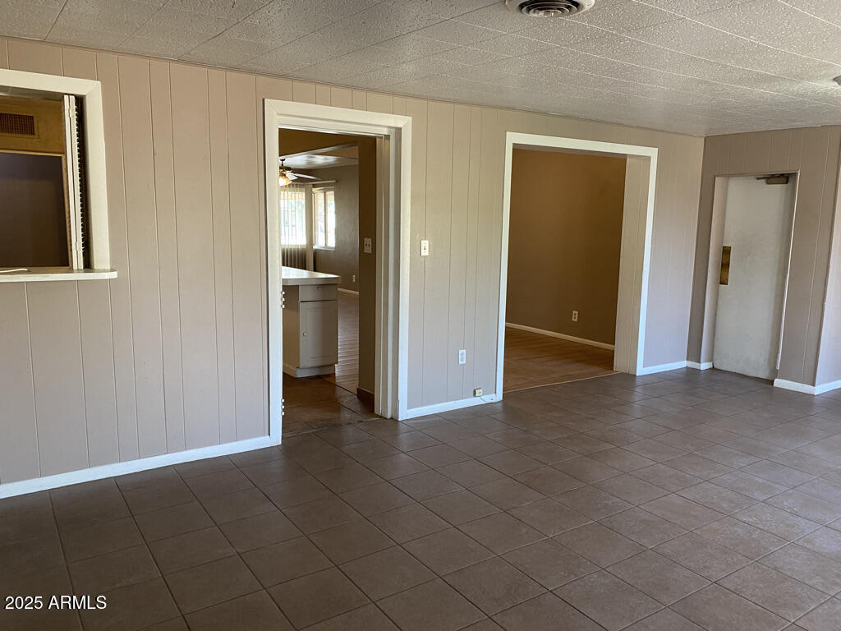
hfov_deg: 67.3
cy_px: 316
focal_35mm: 26
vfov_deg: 53.1
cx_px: 420
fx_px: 632
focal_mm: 4.25
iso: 100
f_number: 1.8
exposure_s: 1/60
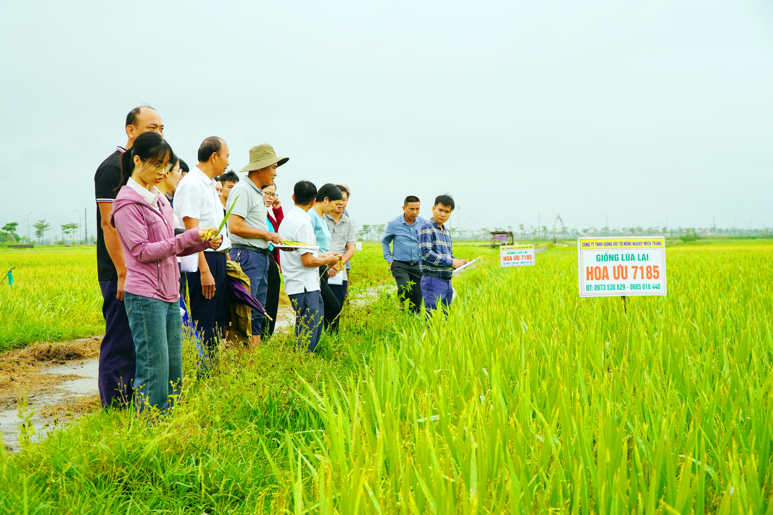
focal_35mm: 59
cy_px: 256
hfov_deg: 33.9
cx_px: 377
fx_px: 1267
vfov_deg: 23.0
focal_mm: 38
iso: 100
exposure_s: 1/160
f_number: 5
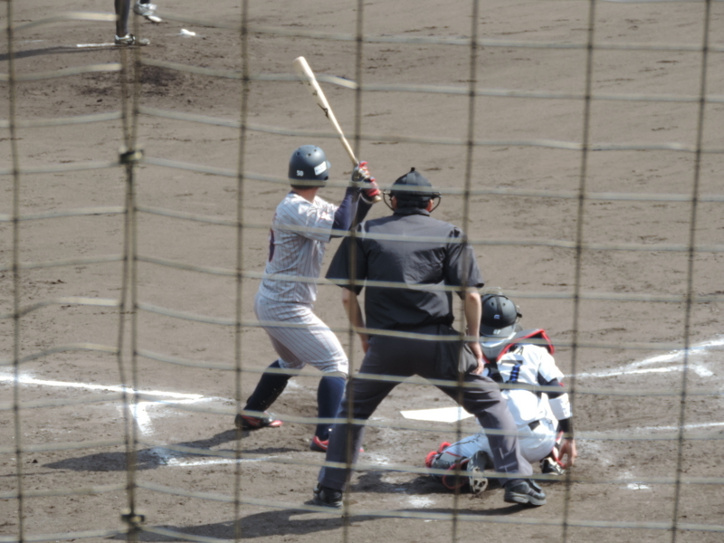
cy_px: 272
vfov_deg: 5.4
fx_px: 5752
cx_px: 362
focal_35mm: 275
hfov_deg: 7.2
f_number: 4.7
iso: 80
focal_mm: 49
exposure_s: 1/200
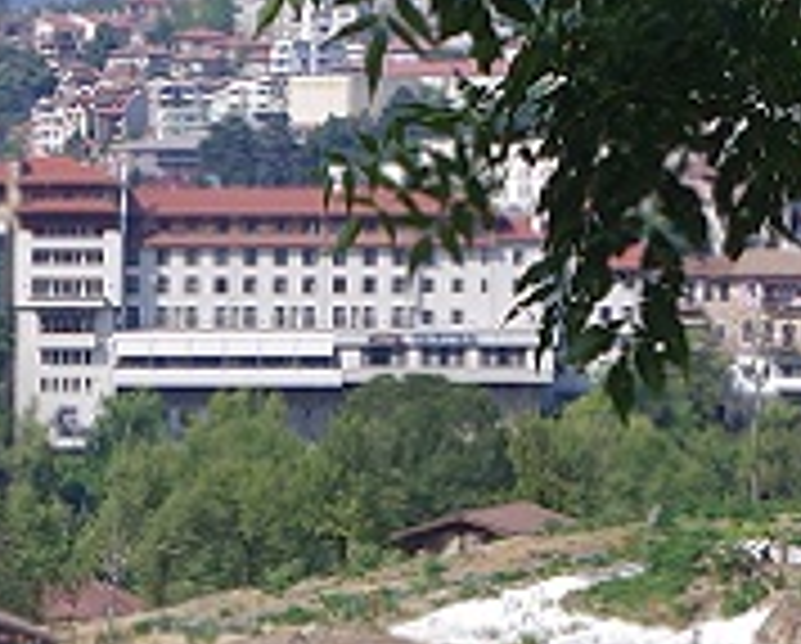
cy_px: 1482
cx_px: -680
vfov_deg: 4.1
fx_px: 8786
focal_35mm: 370
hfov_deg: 5.1
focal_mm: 37.5
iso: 100
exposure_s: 1/200
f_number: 8
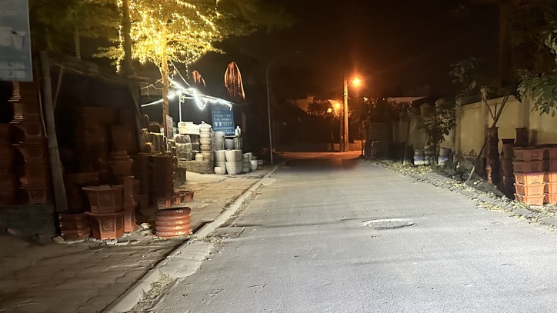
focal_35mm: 37
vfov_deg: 31.6
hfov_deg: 53.2
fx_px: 546
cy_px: 220
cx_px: 359
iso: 640
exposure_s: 1/59
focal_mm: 6.86
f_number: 1.78
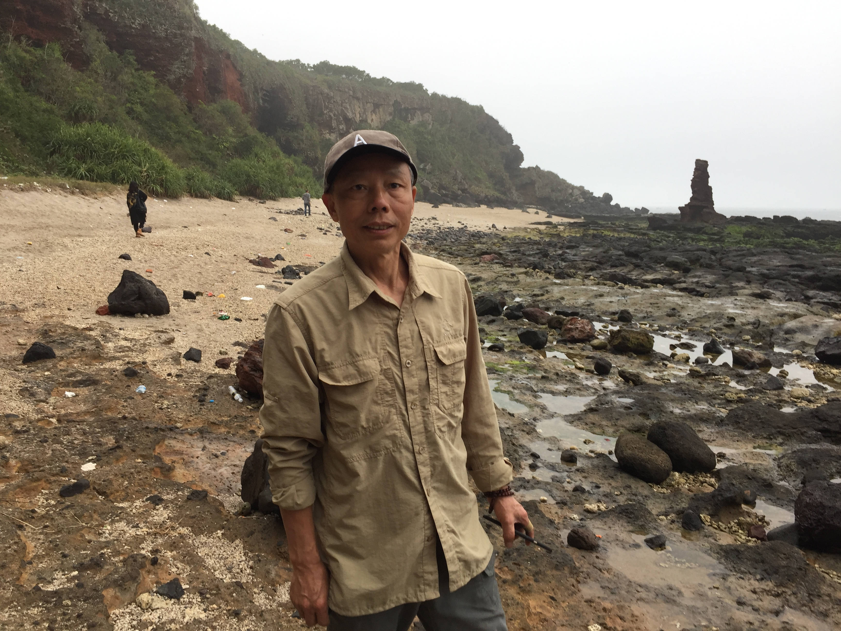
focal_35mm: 29
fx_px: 705
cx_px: 420
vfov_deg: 48.2
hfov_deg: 61.7
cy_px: 316
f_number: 2.2
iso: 32
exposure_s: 1/174
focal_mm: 4.15
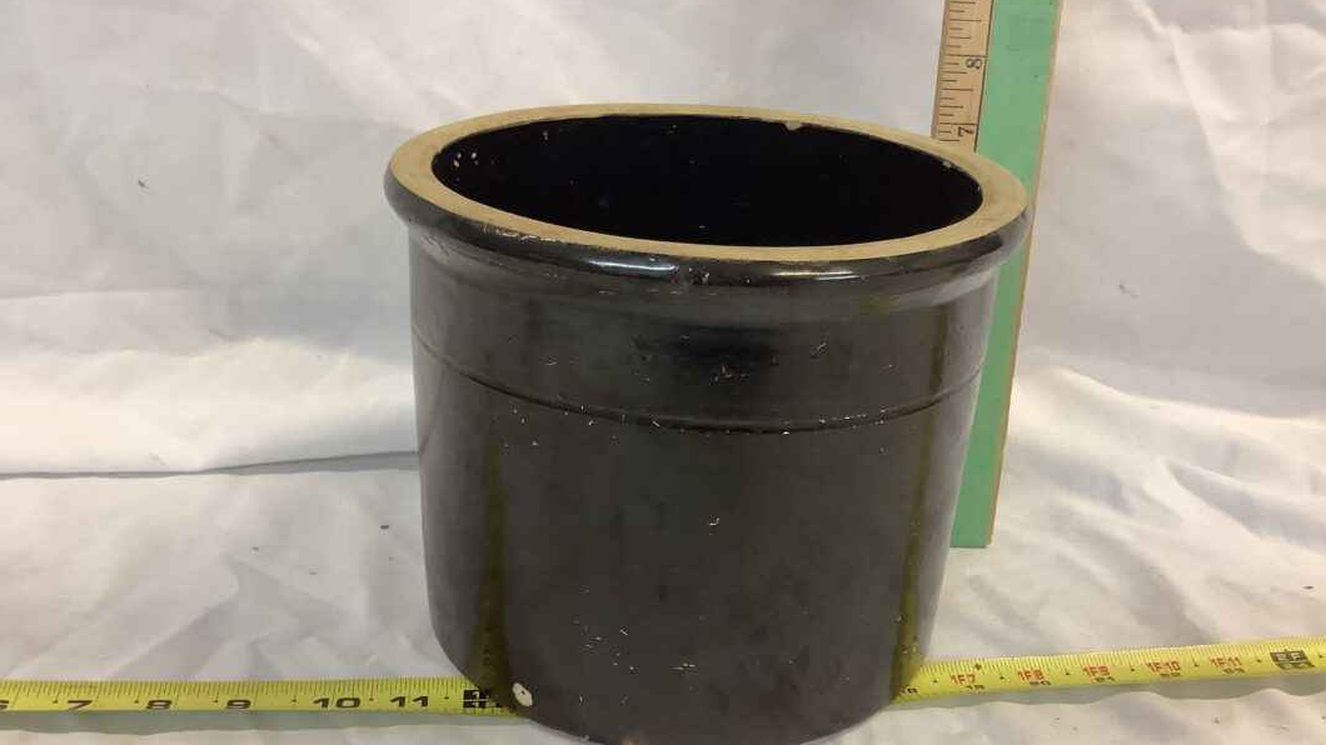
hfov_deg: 58.0
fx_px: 1195
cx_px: 666
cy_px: 465
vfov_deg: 34.5
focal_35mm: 34
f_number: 2.4
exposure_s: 1/60
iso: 200
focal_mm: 3.3
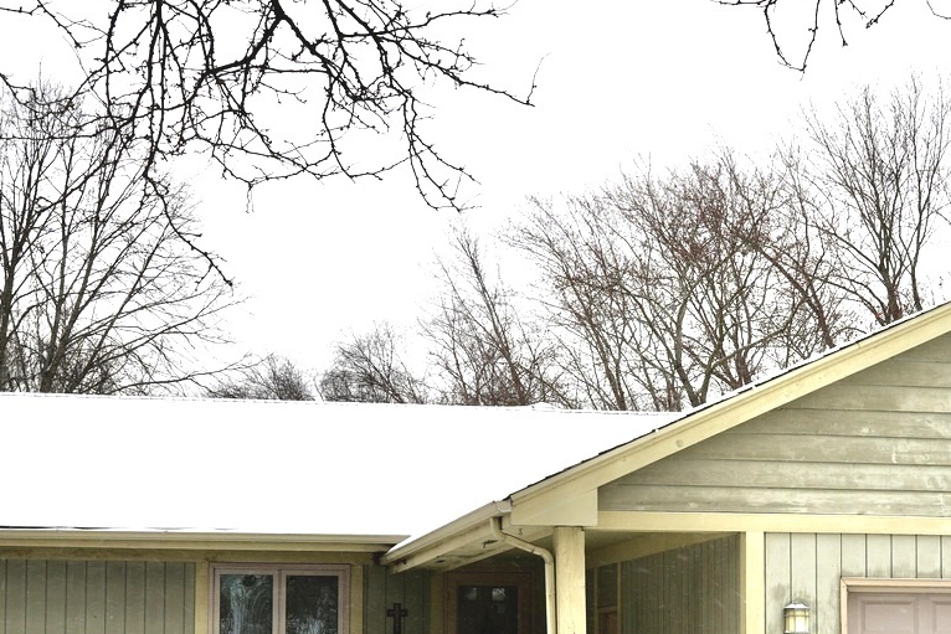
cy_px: 524
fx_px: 1955
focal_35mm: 74
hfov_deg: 27.2
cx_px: 596
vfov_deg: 18.2
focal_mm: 35
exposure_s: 1/125
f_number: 9
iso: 100
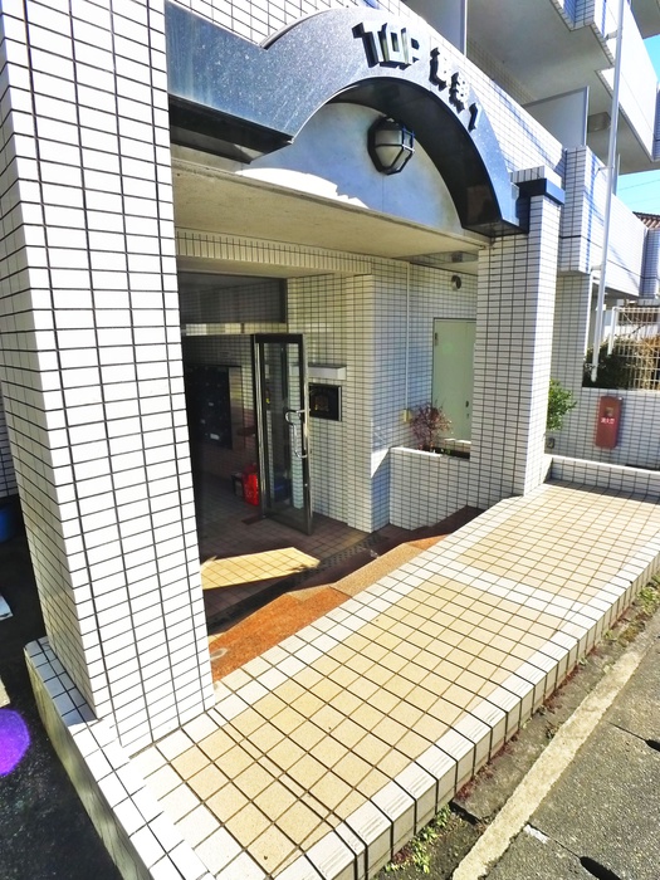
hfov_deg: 56.8
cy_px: 440
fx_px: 610
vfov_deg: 71.6
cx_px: 330
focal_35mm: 24
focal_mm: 5.1
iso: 400
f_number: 4
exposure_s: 1/640
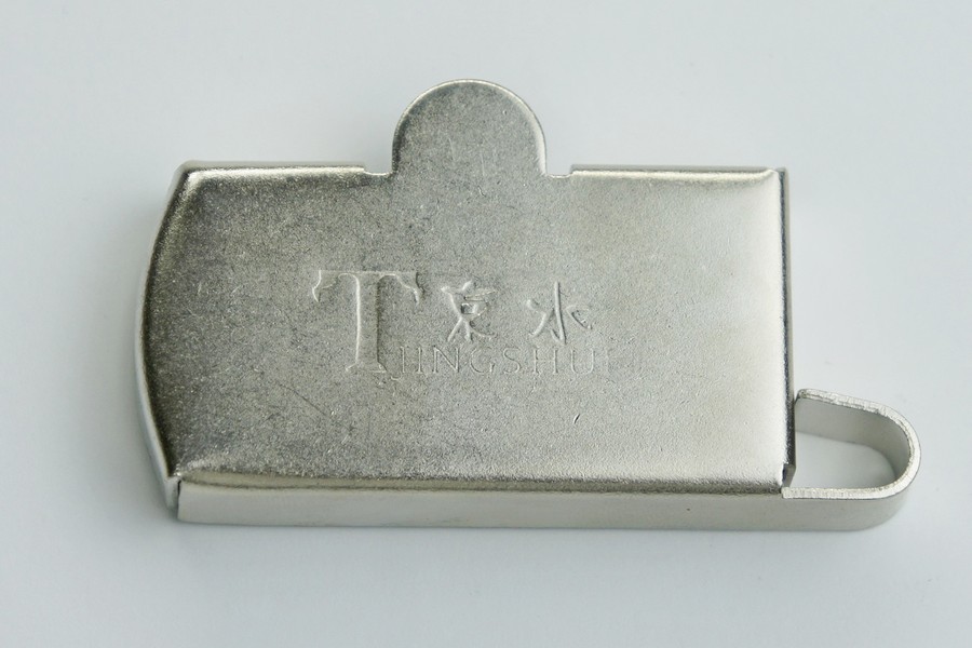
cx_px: 486
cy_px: 324
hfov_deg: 24.6
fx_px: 2227
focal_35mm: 82
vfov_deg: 16.6
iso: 200
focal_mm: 55
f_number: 5.6
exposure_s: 1/100
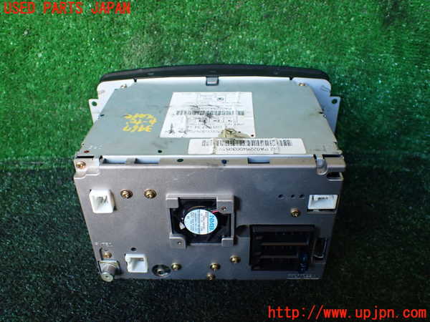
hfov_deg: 60.0
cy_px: 161
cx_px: 215
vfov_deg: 46.8
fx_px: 373
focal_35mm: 30
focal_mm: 5.4
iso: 500
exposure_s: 1/125
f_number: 2.3
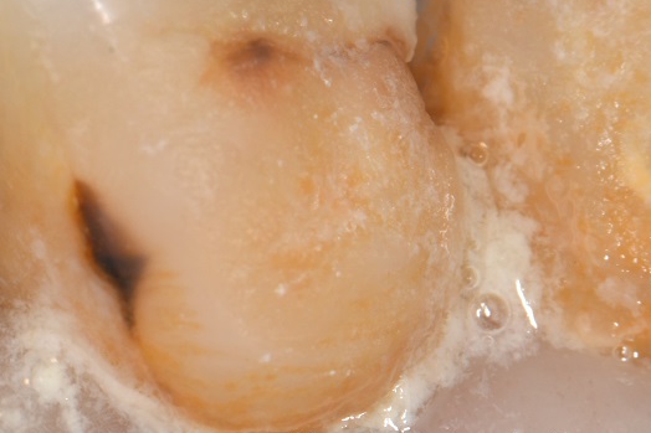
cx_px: -75
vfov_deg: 3.4
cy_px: 133
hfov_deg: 5.1
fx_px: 7321
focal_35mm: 405
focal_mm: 105
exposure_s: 1/125
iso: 200
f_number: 32
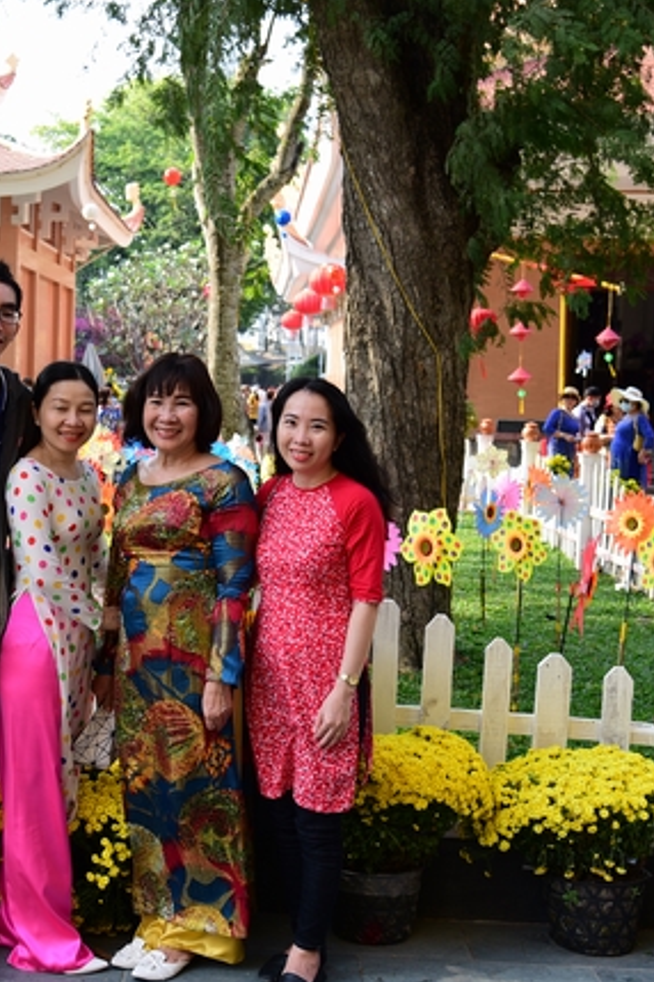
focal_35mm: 53
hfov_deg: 25.2
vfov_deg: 37.5
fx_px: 1444
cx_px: 165
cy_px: 490
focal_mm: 35
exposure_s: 1/125
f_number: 4.5
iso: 100
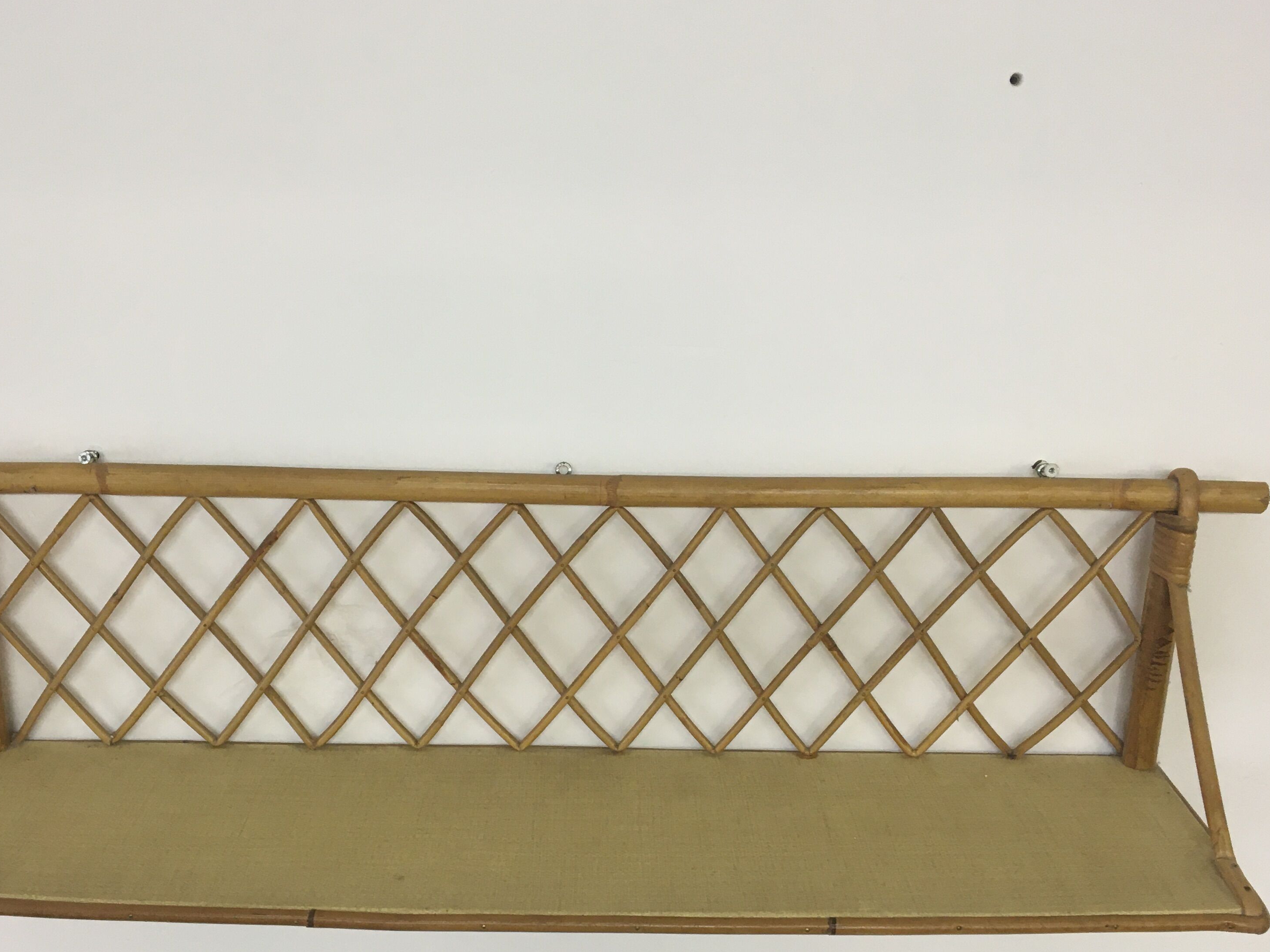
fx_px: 1467
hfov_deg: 46.8
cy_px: 612
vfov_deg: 35.7
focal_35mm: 40
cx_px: 595
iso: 80
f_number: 2.2
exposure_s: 1/33
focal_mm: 4.15
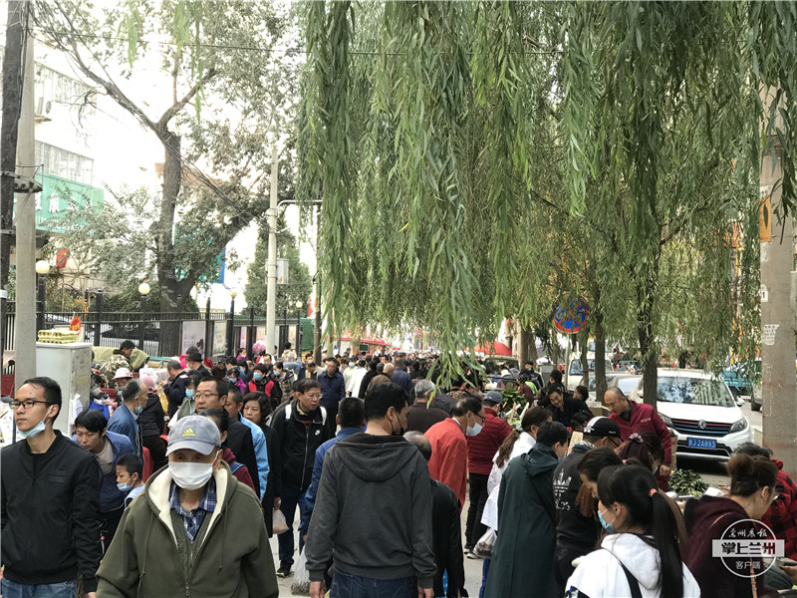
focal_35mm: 57
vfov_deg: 25.7
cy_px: 299
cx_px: 398
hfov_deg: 33.8
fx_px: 1312
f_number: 2.8
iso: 20
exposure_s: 1/50
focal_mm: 6.6
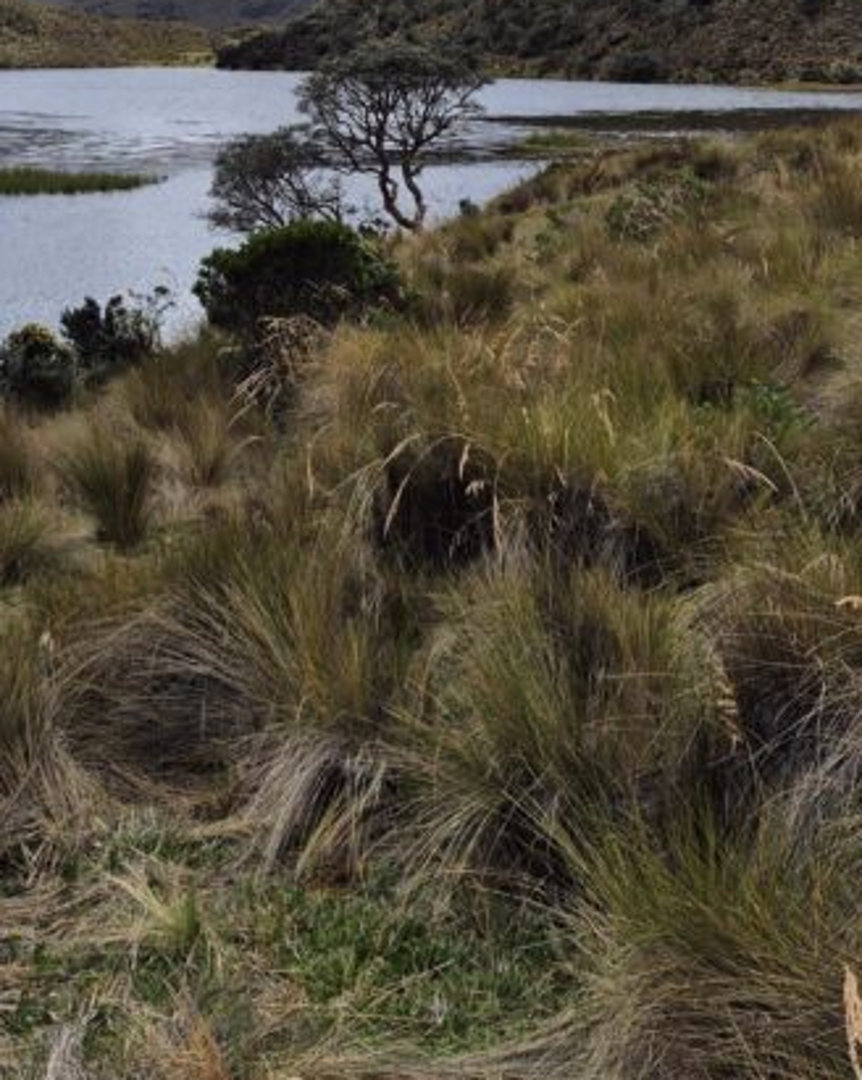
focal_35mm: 56
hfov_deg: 27.0
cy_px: 47
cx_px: 315
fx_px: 1788
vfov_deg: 31.5
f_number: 1.8
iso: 25
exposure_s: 1/3256
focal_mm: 5.4
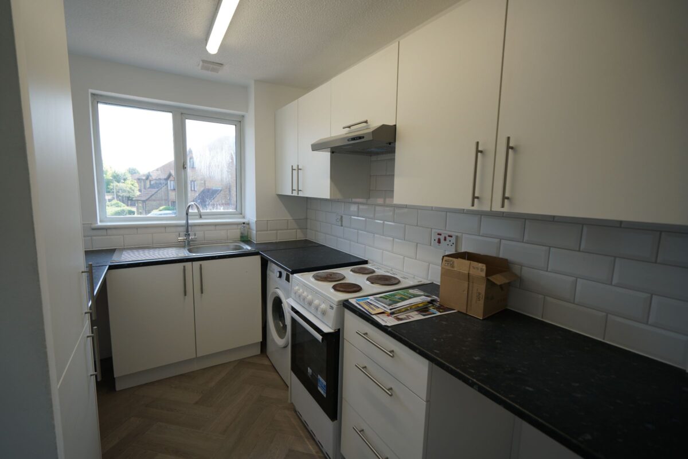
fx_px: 306
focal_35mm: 16
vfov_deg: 73.8
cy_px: 230
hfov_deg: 96.7
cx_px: 344
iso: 200
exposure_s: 1/125
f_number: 4
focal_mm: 16
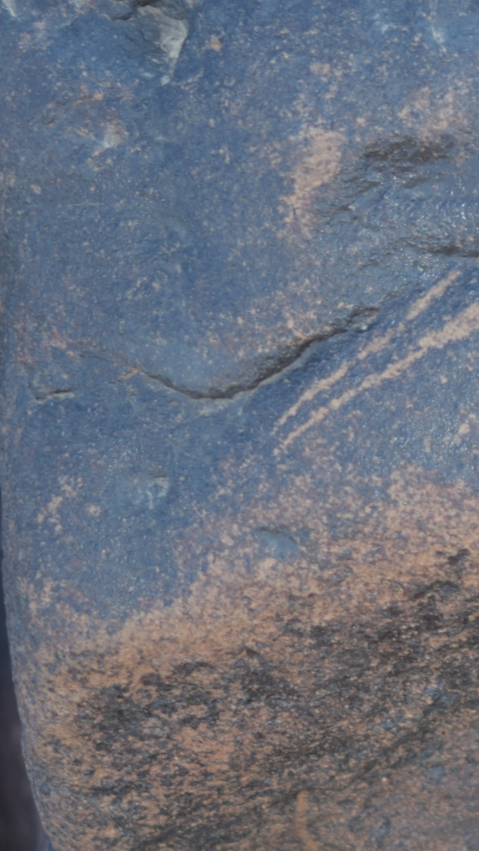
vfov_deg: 8.8
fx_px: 5487
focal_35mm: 243
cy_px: 857
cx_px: 1338
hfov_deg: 4.8
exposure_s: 1/60
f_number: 5.3
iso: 110
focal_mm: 46
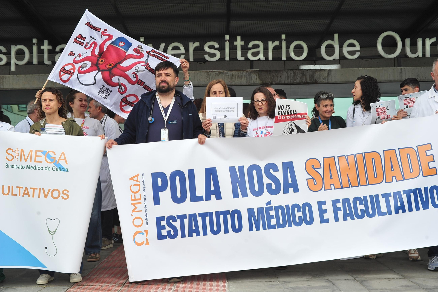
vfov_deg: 26.0
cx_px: 219
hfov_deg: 38.2
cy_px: 146
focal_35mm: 52
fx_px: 632
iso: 500
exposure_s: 1/320
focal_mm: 52
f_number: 6.3
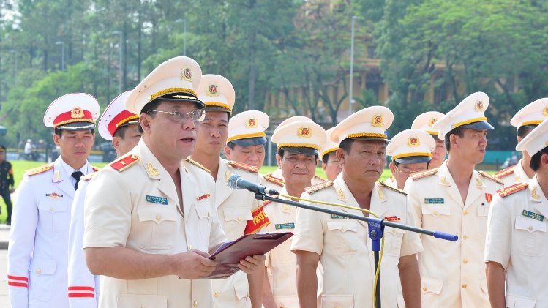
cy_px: 157
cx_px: 274
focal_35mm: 166
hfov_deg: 13.0
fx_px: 2405
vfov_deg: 7.3
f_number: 10
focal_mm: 105
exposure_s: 1/125
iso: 200
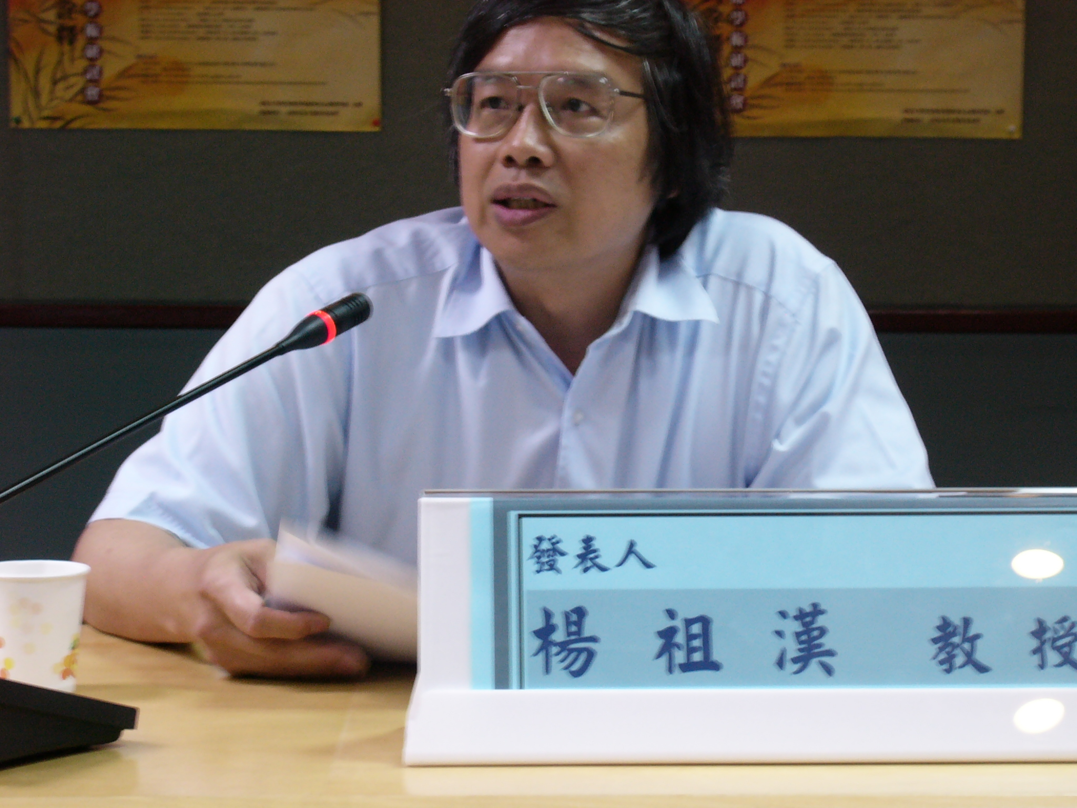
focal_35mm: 98
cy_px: 404
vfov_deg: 15.1
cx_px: 538
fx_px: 3049
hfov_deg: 20.0
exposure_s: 1/10
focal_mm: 16.3
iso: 200
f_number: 4.8
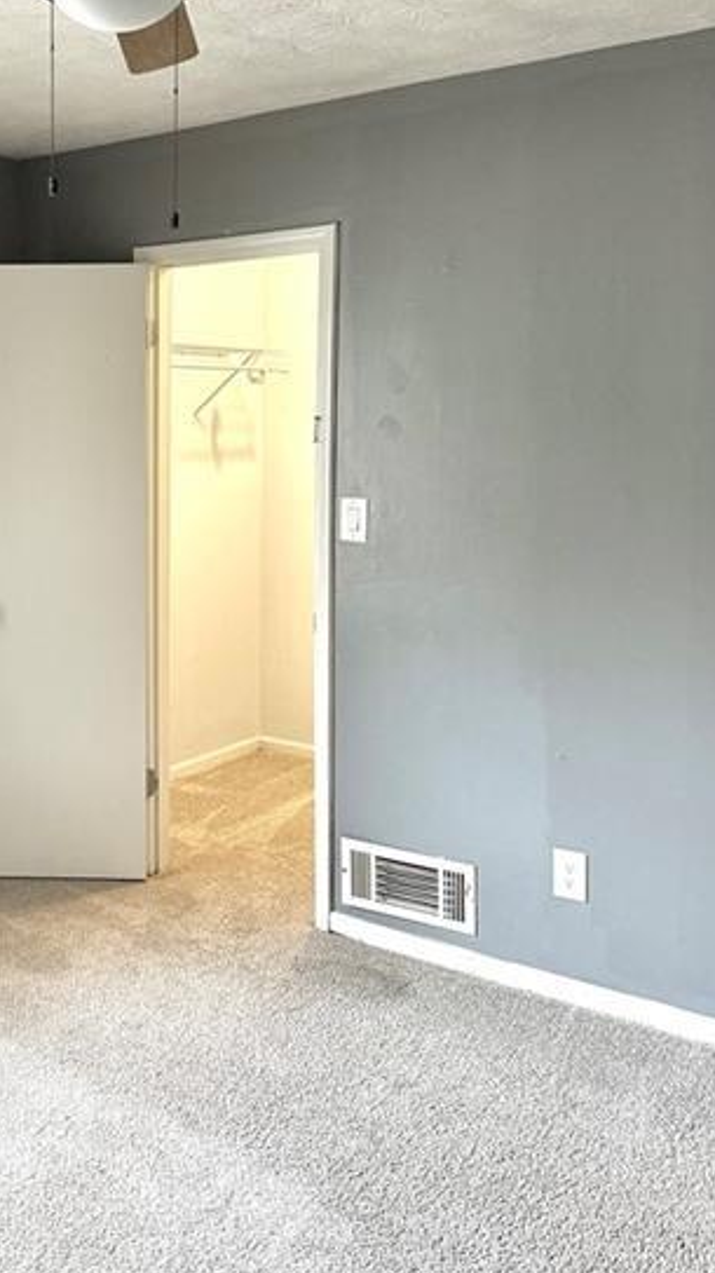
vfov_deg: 53.6
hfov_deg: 30.5
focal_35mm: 37
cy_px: 499
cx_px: 68
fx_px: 1248
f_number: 1.78
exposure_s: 1/60
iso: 200
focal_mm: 6.76
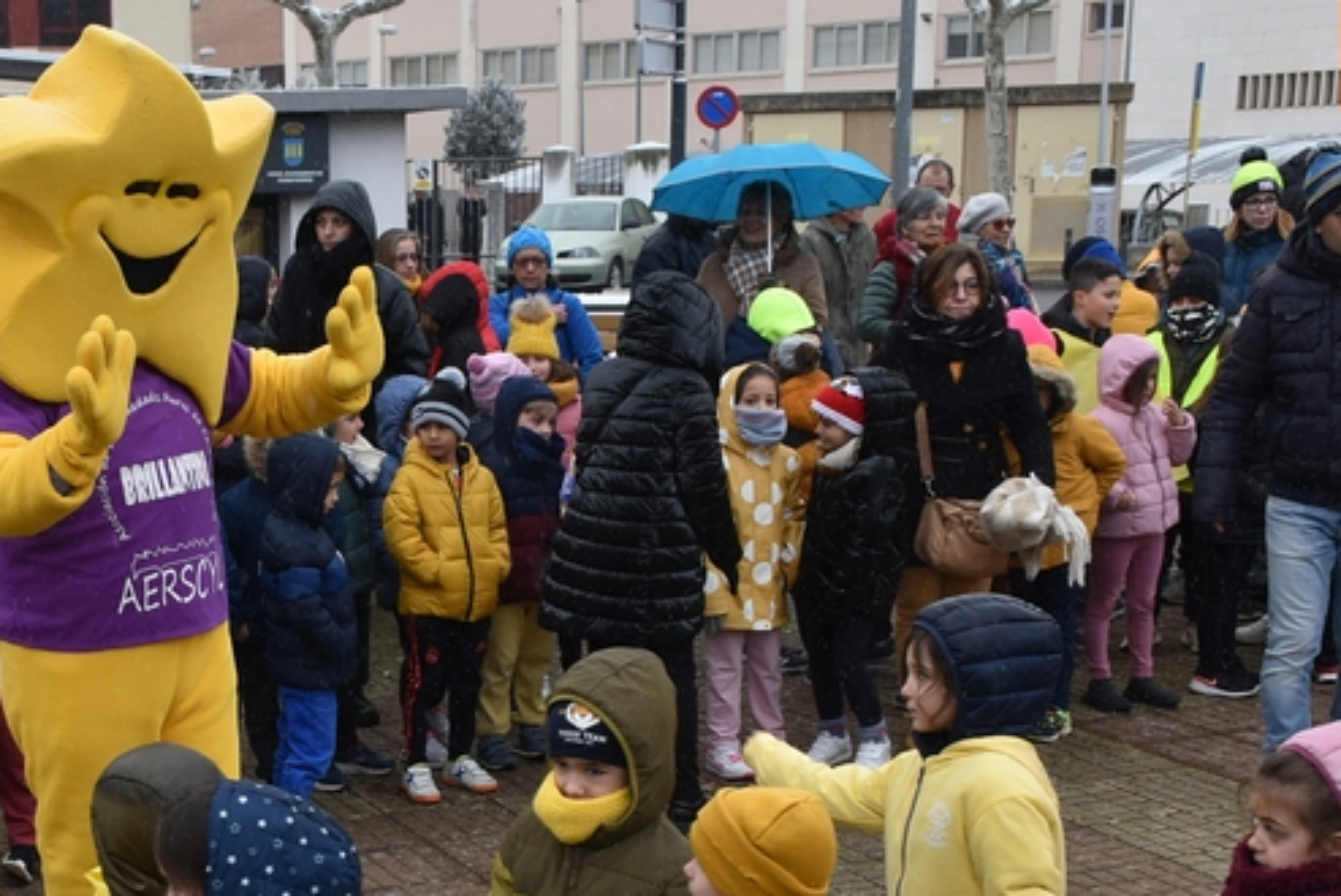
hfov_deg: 31.2
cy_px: 760
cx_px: 293
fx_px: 2345
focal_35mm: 63
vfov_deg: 21.3
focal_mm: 23
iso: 400
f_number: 8
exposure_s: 1/250
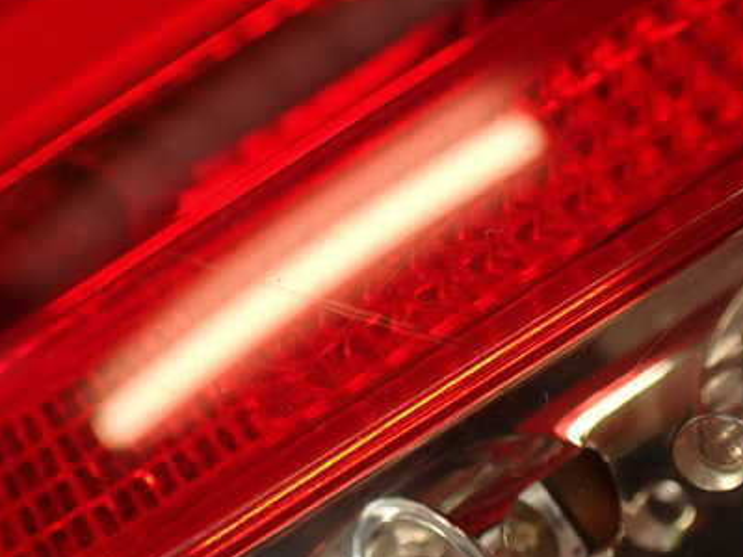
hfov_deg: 39.4
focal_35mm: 48
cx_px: 288
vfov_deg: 30.2
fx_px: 1030
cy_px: 316
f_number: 2.4
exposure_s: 1/60
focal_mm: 5.79
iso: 100
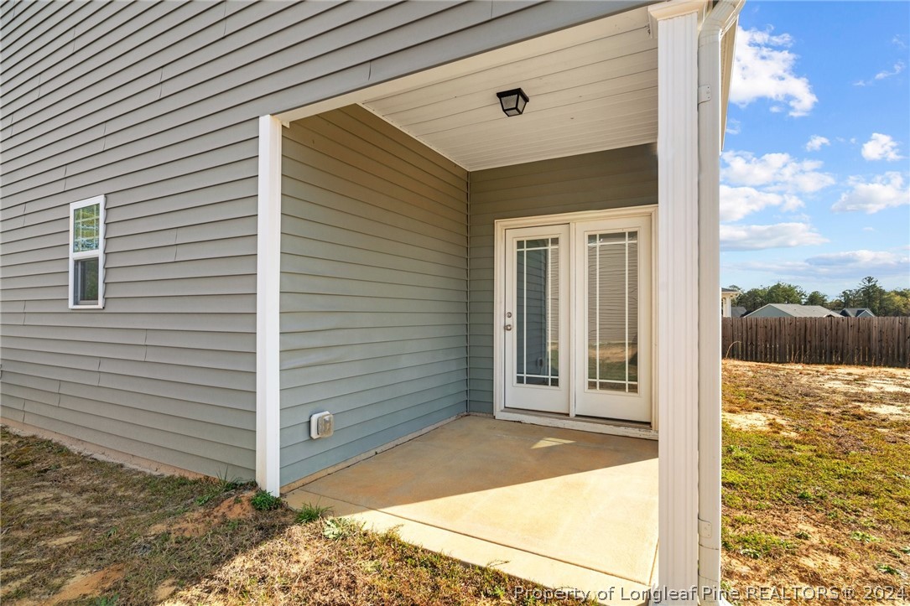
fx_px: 455
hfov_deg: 90.0
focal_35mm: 18
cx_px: 455
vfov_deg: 67.4
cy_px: 303
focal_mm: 18
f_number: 8
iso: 400
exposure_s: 1/250
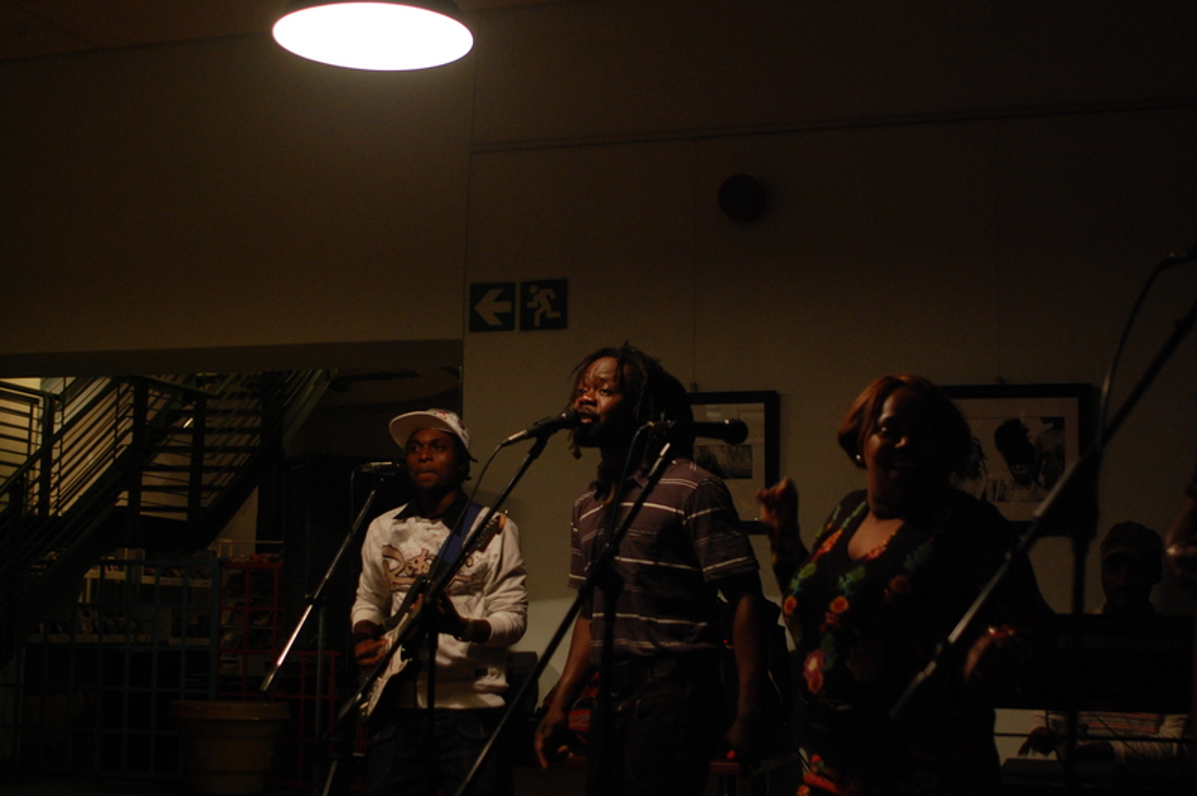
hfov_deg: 37.9
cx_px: 598
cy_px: 398
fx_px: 1744
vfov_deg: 25.7
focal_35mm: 52
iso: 800
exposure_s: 1/30
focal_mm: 35
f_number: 2.8
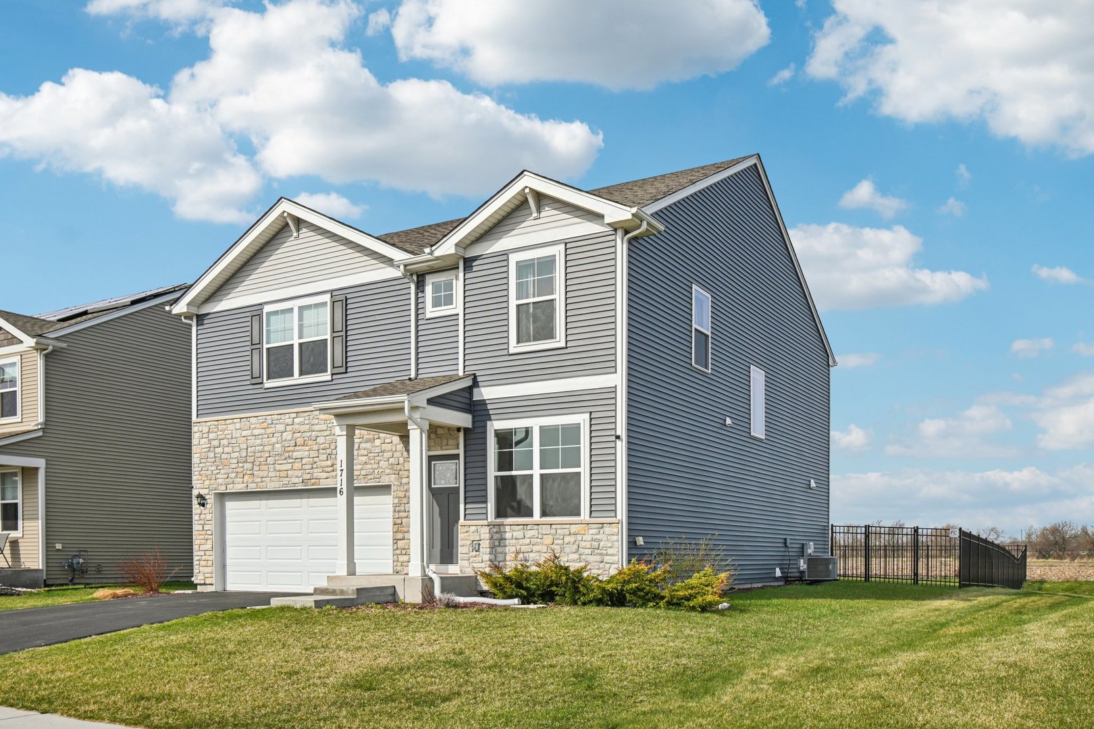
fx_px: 912
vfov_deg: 43.6
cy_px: 364
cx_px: 547
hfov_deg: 61.9
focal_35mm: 30
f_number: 7.1
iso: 100
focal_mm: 20
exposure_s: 1/500
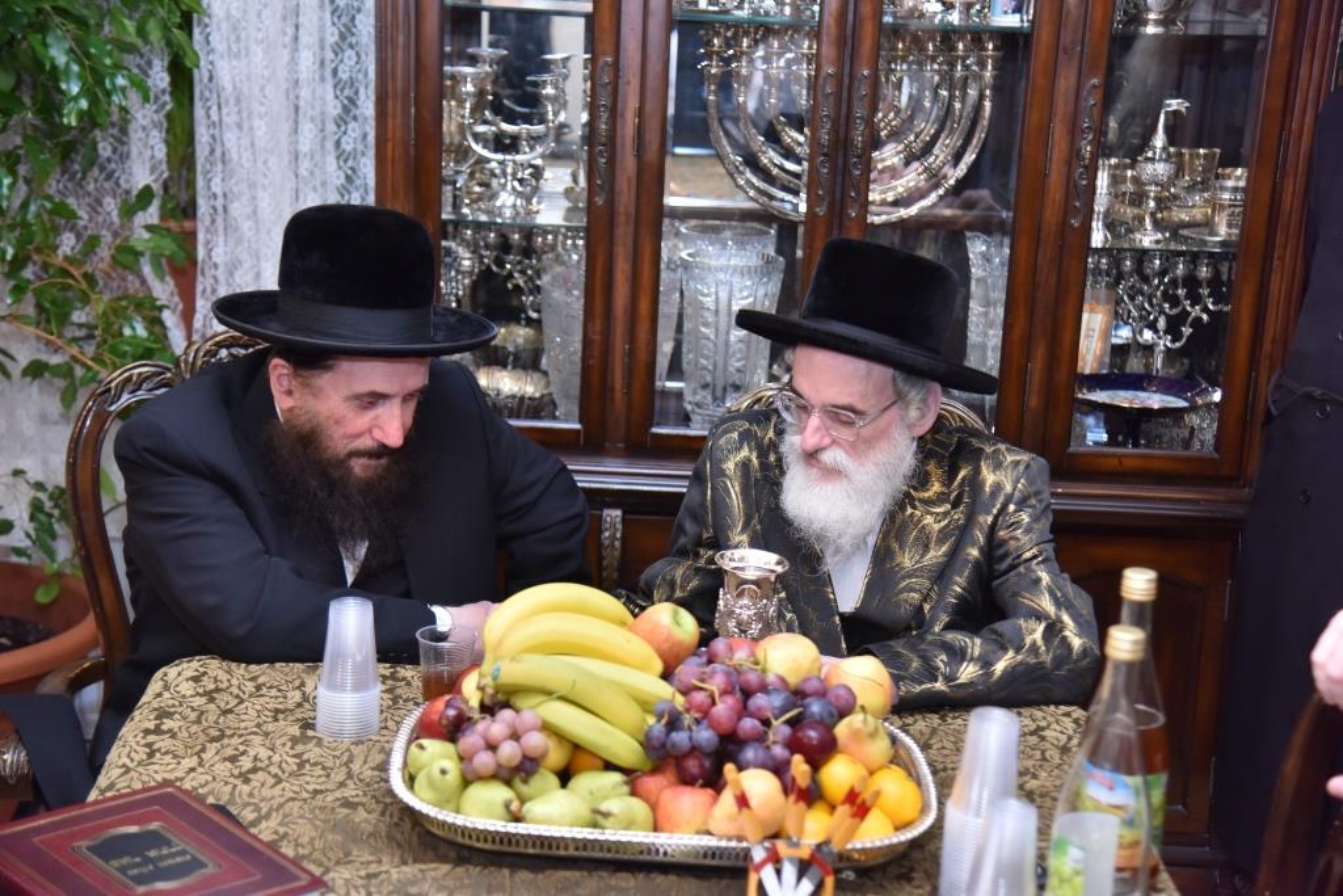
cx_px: 672
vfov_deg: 20.9
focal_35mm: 65
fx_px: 2425
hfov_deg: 31.0
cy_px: 448
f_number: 4
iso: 1600
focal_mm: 65
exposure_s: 1/125
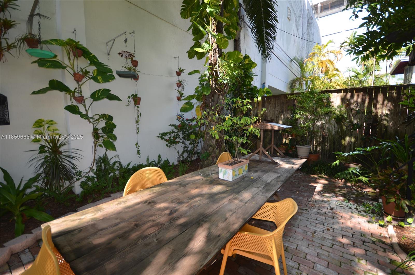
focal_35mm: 15
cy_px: 138
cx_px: 208
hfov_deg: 100.5
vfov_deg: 77.0
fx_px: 173
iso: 110
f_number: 4
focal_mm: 10
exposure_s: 1/200
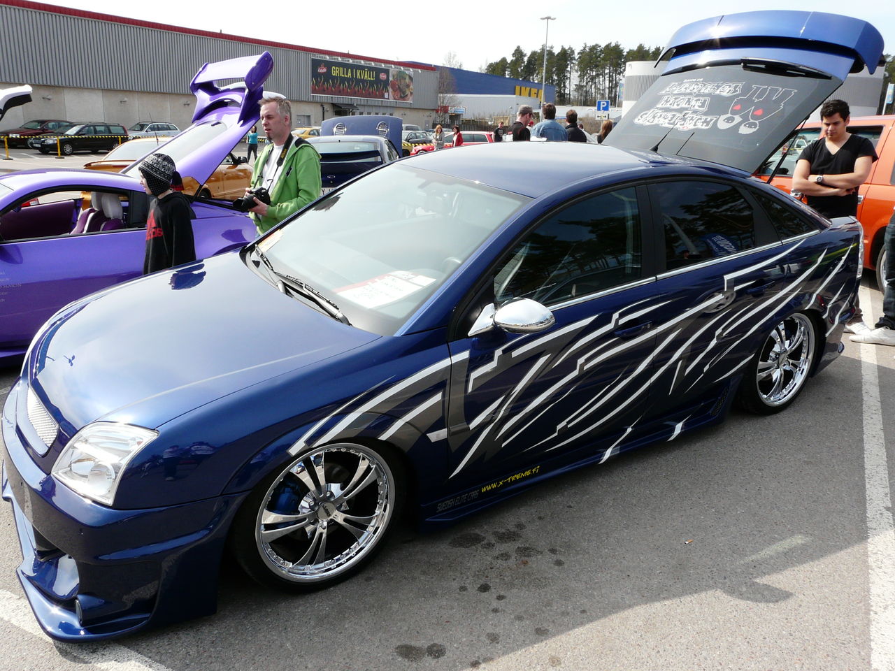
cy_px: 336
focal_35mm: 28
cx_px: 448
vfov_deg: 49.7
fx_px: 724
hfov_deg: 63.4
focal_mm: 4.6
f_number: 5.6
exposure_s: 1/250
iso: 100
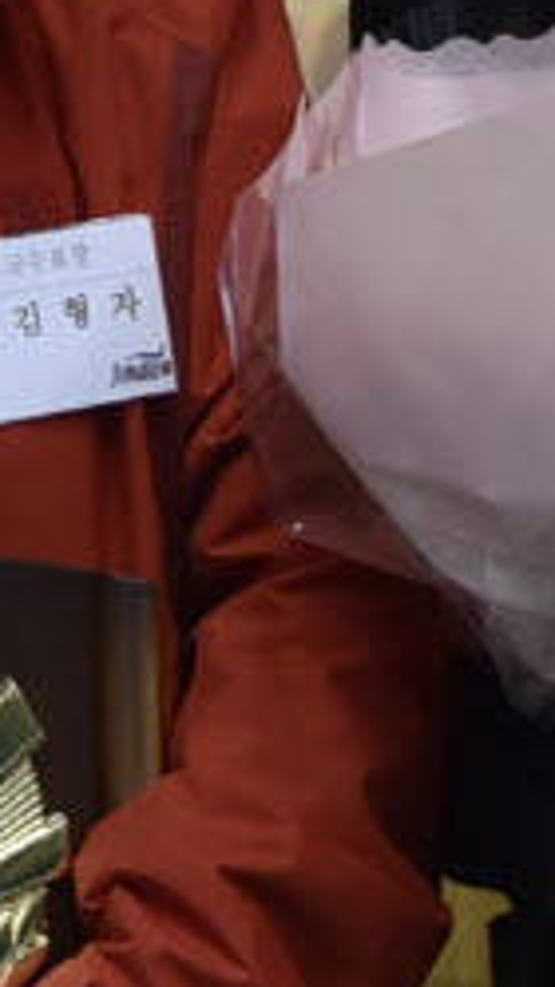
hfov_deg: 2.7
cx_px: -392
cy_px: -402
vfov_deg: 4.8
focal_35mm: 445
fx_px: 11646
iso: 1000
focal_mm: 44
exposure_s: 1/125
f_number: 4
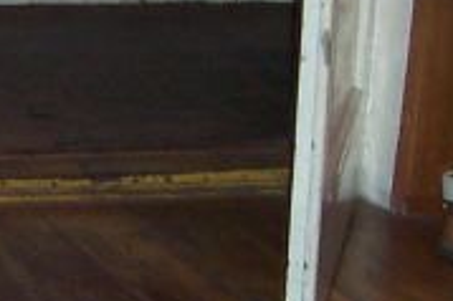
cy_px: 83
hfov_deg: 10.3
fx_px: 2401
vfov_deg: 7.2
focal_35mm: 191
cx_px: -301
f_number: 2.8
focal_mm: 8
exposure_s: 1/30
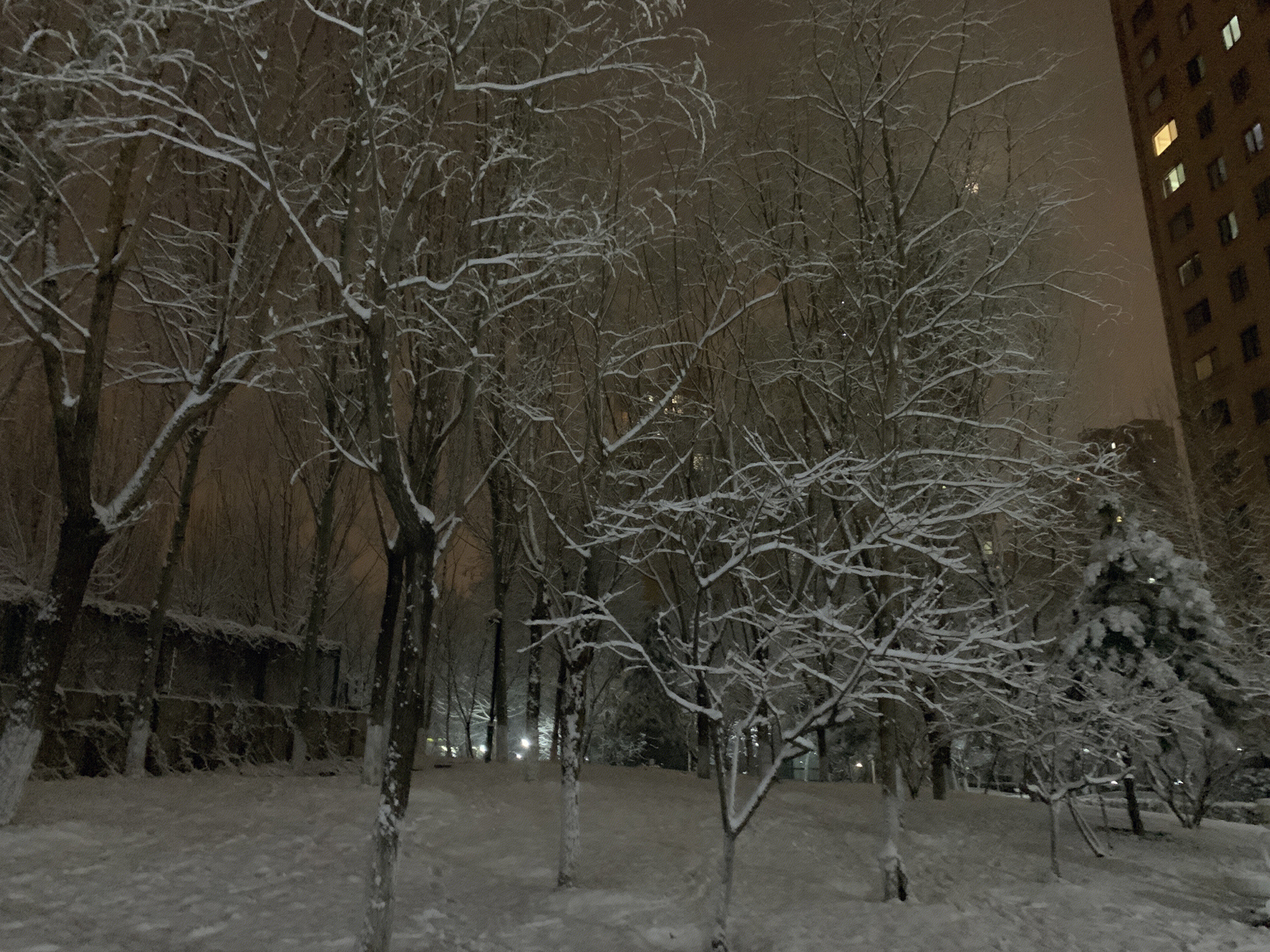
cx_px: 635
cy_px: 476
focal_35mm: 26
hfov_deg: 67.3
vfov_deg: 53.1
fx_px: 954
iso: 1600
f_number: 1.8
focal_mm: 4.25
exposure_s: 1/17
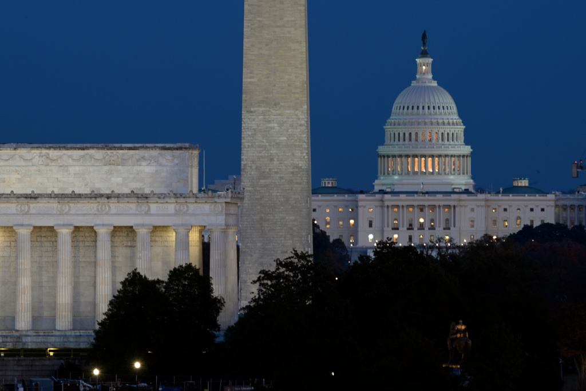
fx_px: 13023
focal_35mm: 800
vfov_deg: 1.7
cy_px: 196
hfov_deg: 2.6
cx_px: 293
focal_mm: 800
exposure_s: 6
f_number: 16
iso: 64
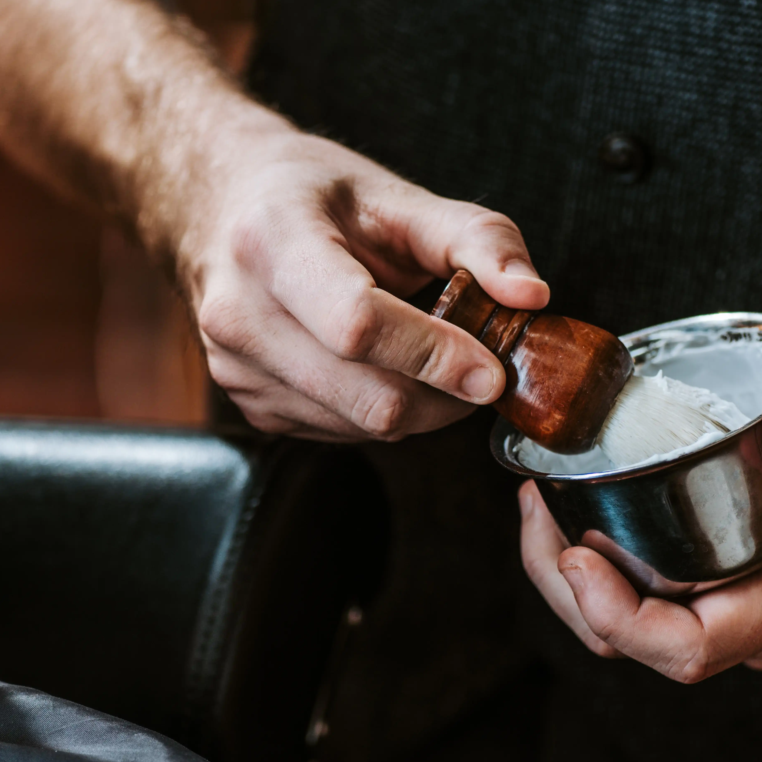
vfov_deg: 9.8
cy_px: 493
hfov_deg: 9.8
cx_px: 361
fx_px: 4458
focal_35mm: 179
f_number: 3.5
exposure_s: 1/200
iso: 100
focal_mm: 105
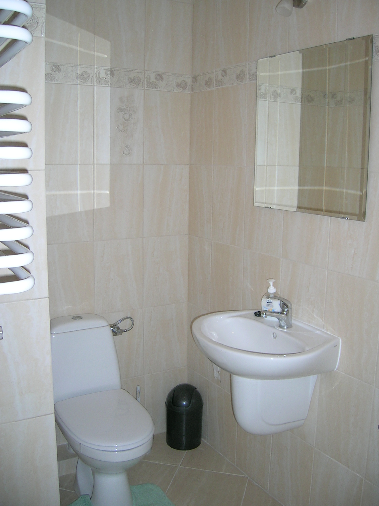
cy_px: 253
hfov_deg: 40.7
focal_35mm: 35
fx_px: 511
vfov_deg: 52.6
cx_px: 190
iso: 52
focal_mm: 5.4
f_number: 2.8
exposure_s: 1/60.1
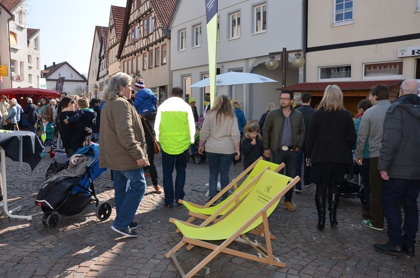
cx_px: 210
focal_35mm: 27
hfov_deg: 67.5
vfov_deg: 47.7
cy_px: 139
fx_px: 314
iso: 100
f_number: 6.3
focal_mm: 18
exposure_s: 1/200
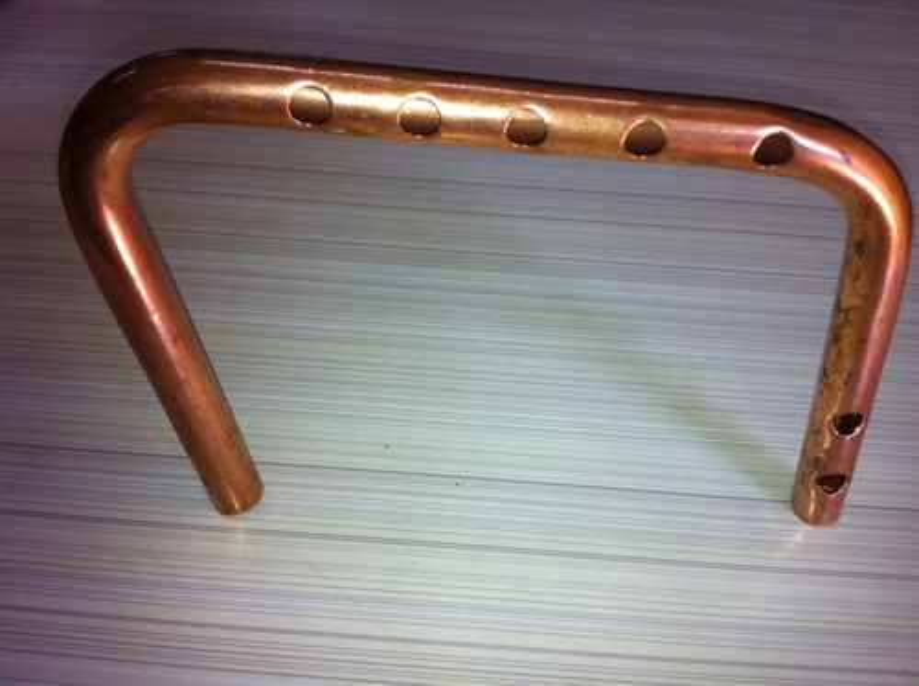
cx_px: 460
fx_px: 927
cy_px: 343
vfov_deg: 40.6
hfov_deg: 52.7
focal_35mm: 35
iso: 80
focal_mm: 3.85
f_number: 2.8
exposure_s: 1/114
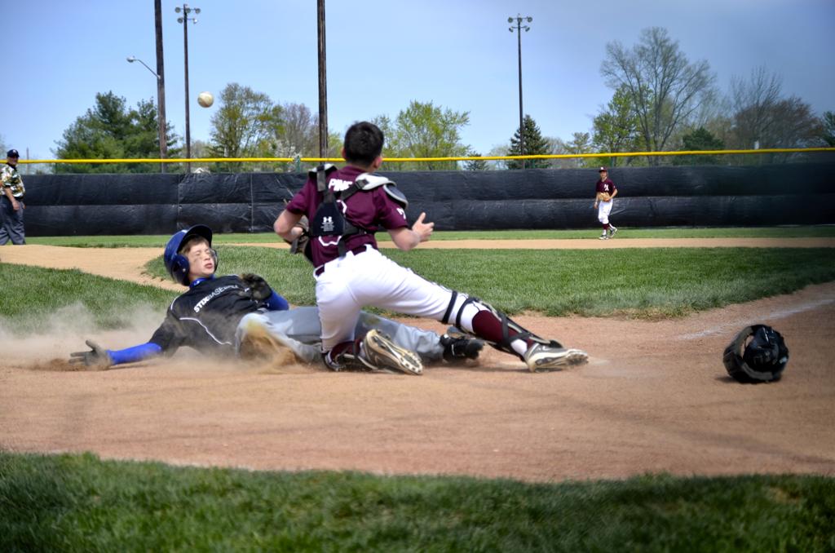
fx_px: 1736
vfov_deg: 18.1
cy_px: 276
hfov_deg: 27.0
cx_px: 418
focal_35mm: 75
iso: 140
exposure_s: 1/2500
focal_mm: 50
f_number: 2.8
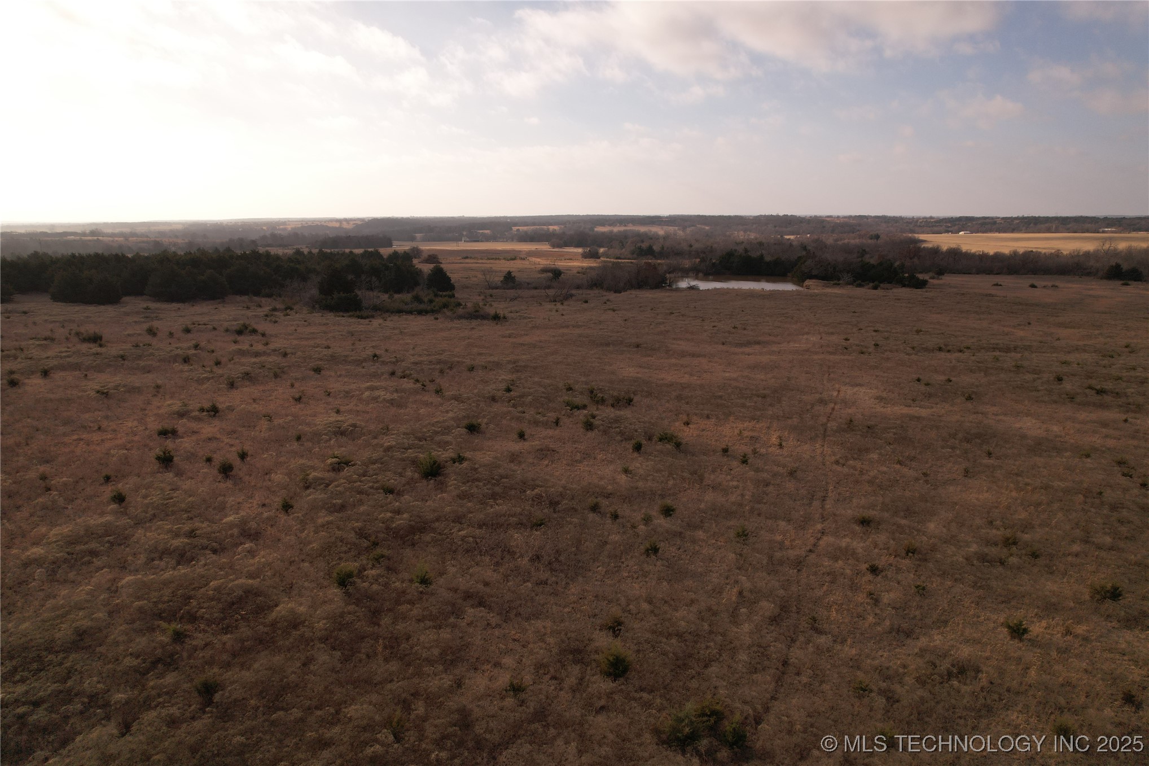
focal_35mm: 22
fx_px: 702
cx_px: 574
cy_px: 383
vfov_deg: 57.2
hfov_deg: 78.6
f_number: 2.8
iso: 100
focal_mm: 8.38
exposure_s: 1/640
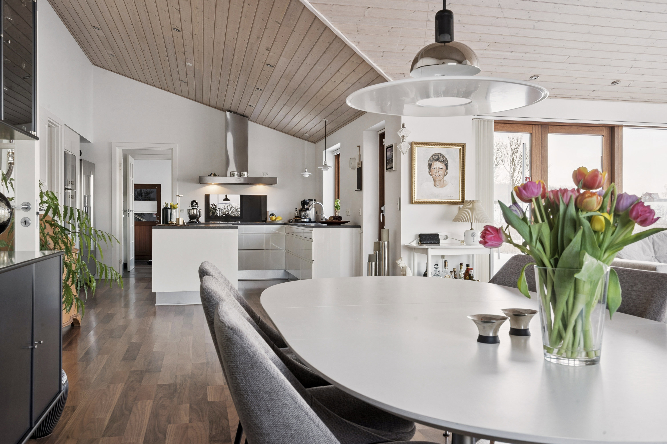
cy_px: 222
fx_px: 574
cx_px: 334
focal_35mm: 31
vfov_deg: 42.3
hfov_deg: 60.3
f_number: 14
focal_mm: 31
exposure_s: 1/5
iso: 200
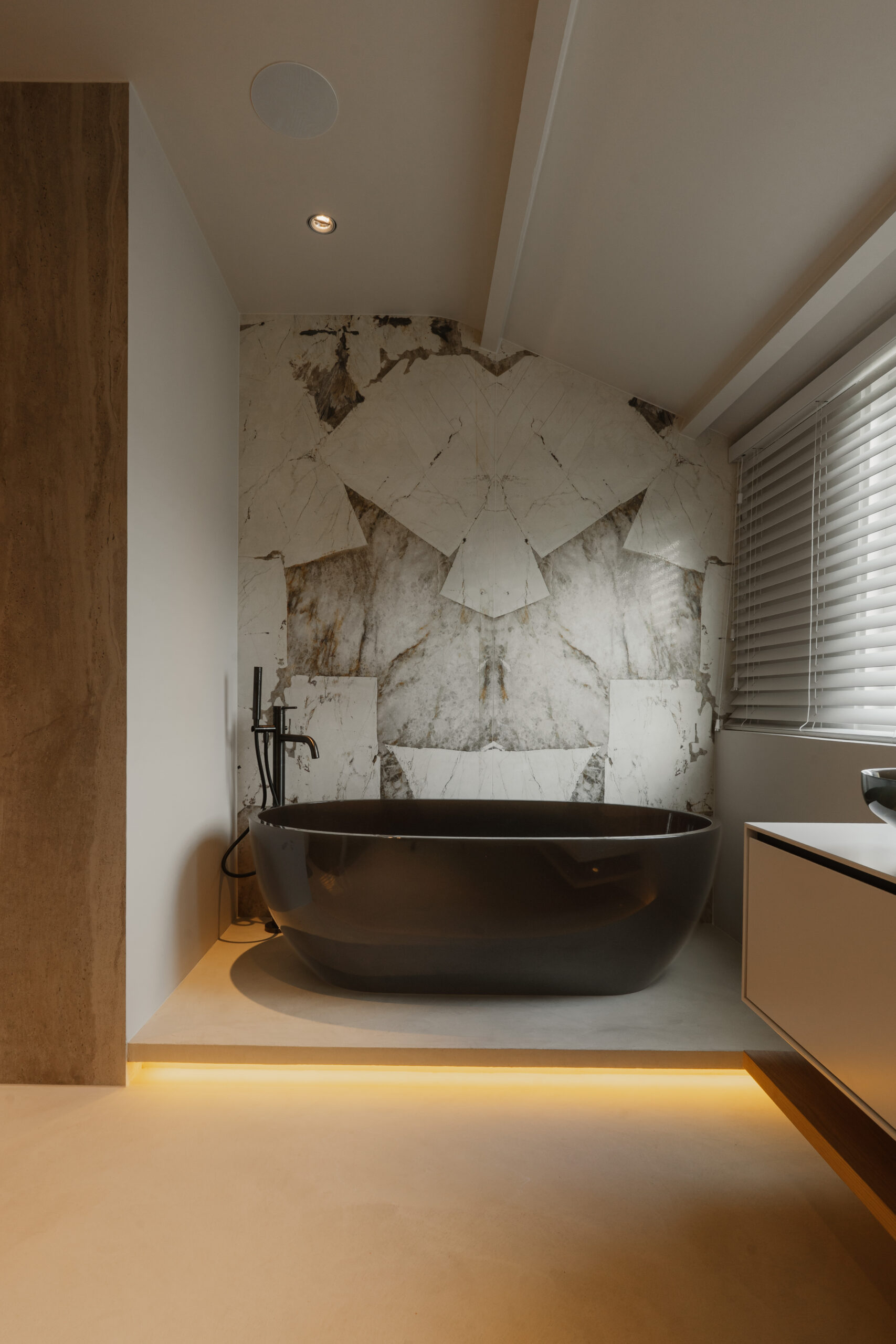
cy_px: 672
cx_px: 448
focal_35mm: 18
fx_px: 672
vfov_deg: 90.0
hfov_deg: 67.4
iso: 125
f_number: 11
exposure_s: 1/8
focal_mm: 18
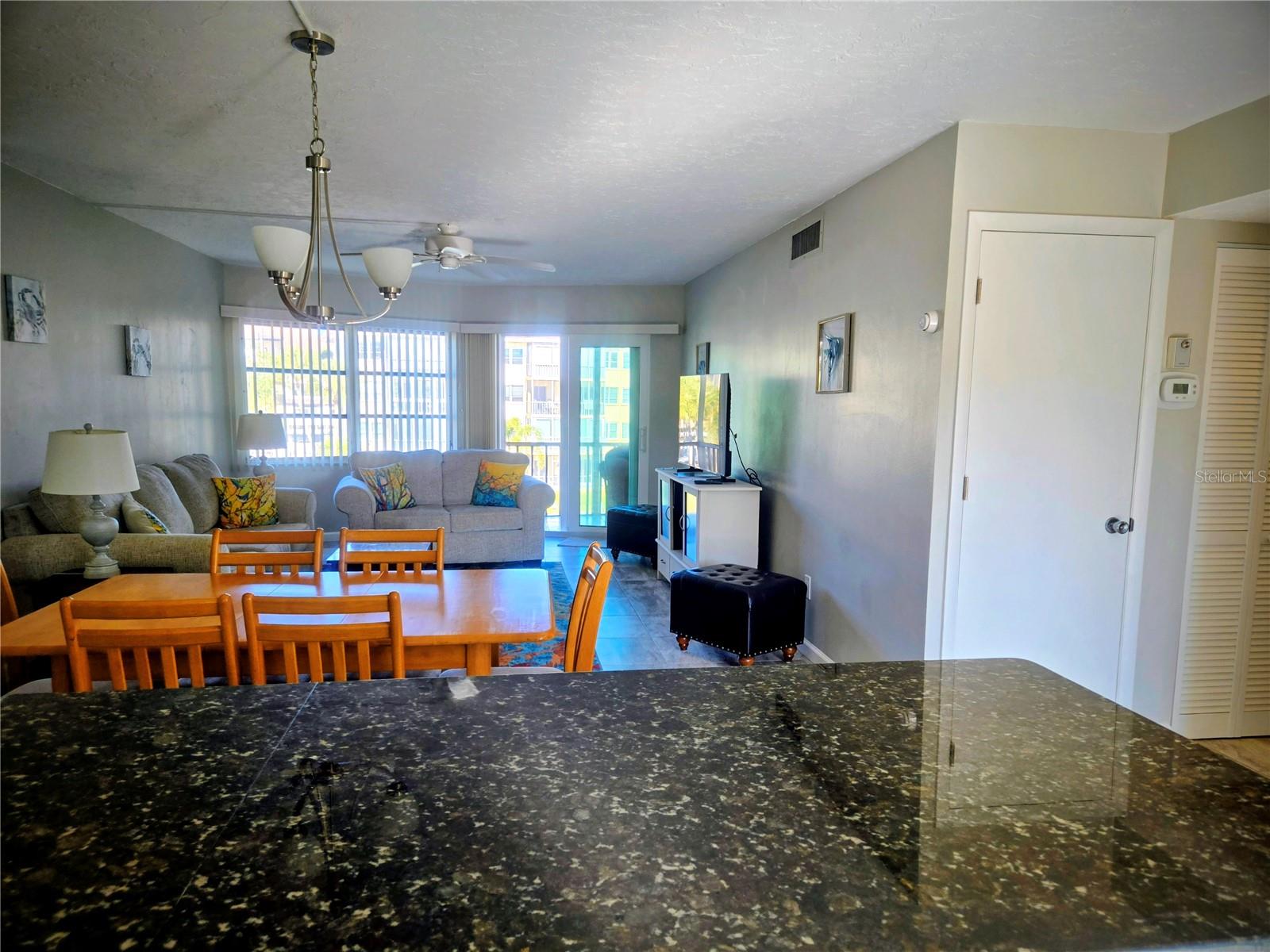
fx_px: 844
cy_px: 476
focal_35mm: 23
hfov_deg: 73.9
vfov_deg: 58.9
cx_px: 635
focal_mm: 5.4
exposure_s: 1/180
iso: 40
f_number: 1.8
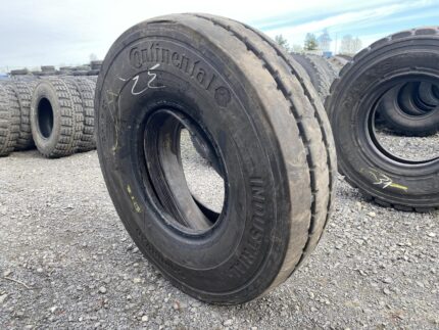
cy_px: 165
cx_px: 220
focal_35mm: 26
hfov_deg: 67.3
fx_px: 330
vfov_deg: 53.1
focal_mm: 4.25
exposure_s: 1/234
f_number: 1.8
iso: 32
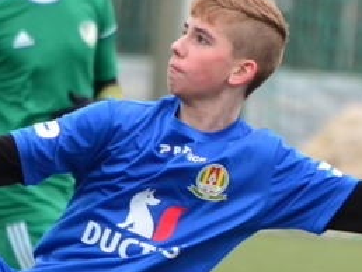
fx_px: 16800
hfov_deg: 1.2
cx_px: -80
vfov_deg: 0.9
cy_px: 283
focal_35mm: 1605
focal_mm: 240
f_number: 5.6
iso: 800
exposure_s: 1/640
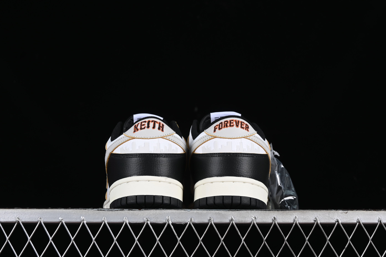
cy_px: 128
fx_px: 804
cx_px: 193
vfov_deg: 18.2
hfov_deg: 27.0
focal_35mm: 75
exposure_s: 1/60
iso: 160
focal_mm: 50
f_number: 7.1
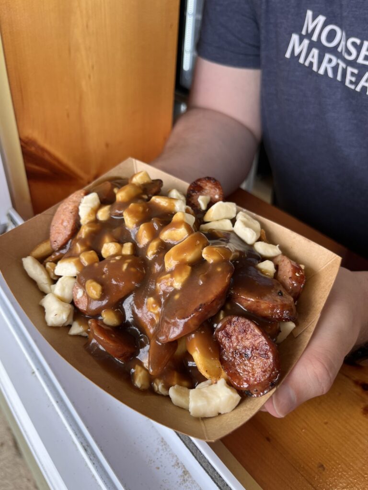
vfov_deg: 67.3
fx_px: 369
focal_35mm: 26
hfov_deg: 53.1
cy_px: 245
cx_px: 184
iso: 40
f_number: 1.6
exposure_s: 1/120
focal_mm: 5.1
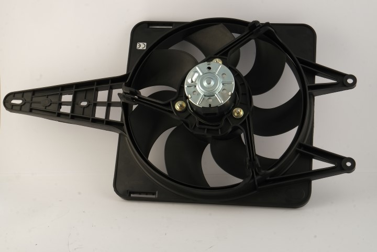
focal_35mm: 73
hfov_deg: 27.7
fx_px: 764
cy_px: 126
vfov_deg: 18.7
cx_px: 188
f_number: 22
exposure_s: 1/125
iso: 100
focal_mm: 48.4
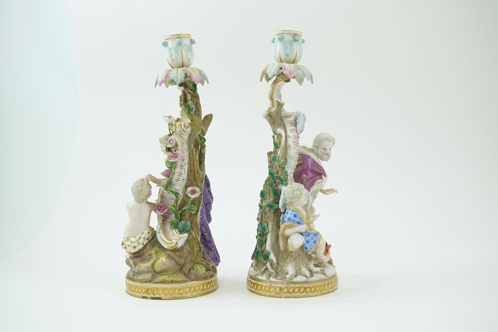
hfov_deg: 43.6
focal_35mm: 45
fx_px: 622
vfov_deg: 29.9
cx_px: 249
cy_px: 166
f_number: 9
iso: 500
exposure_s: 1/50
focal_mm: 30
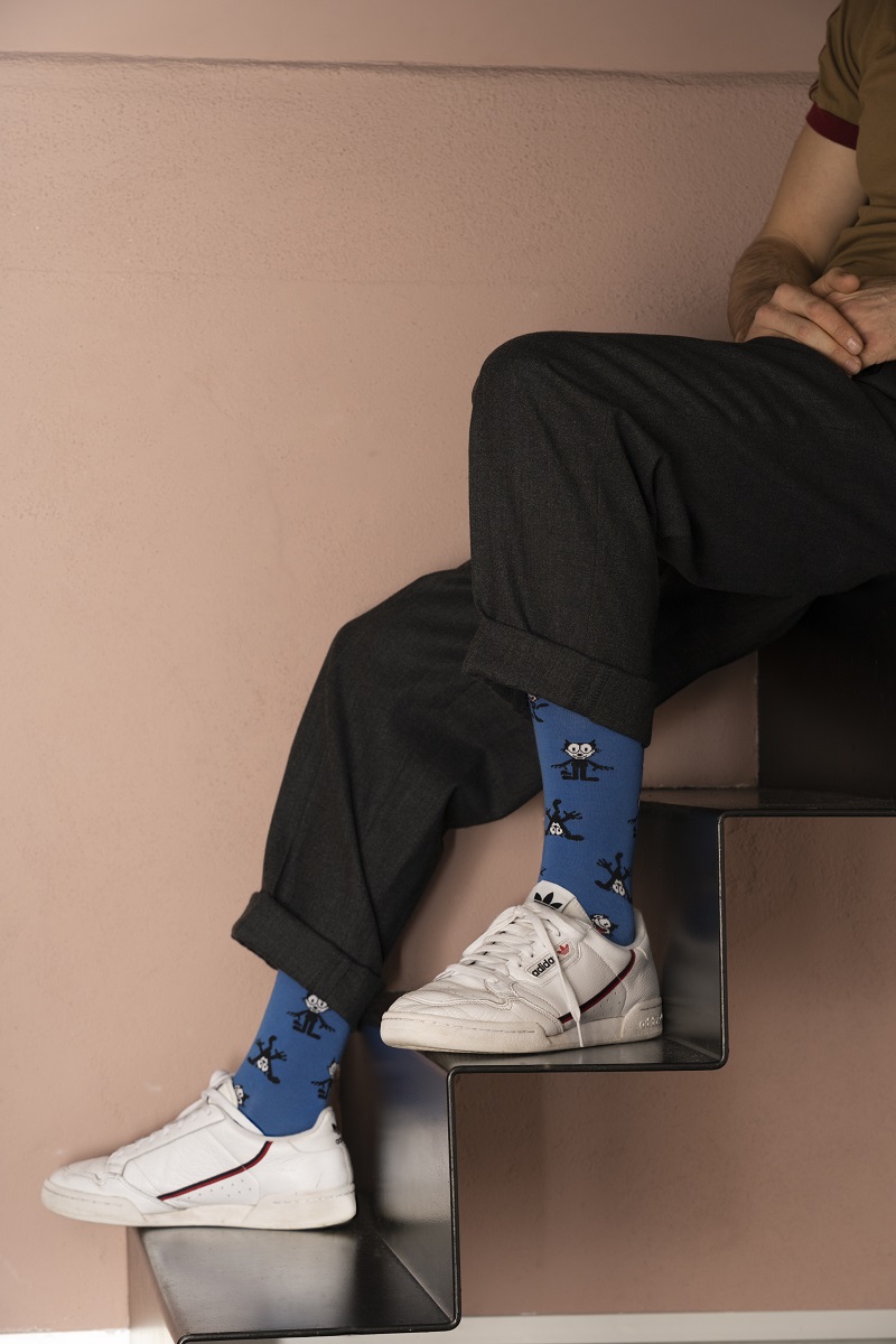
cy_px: 672
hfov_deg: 15.4
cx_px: 448
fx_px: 3322
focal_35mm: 89
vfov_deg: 22.9
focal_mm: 89
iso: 400
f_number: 8
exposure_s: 1/200
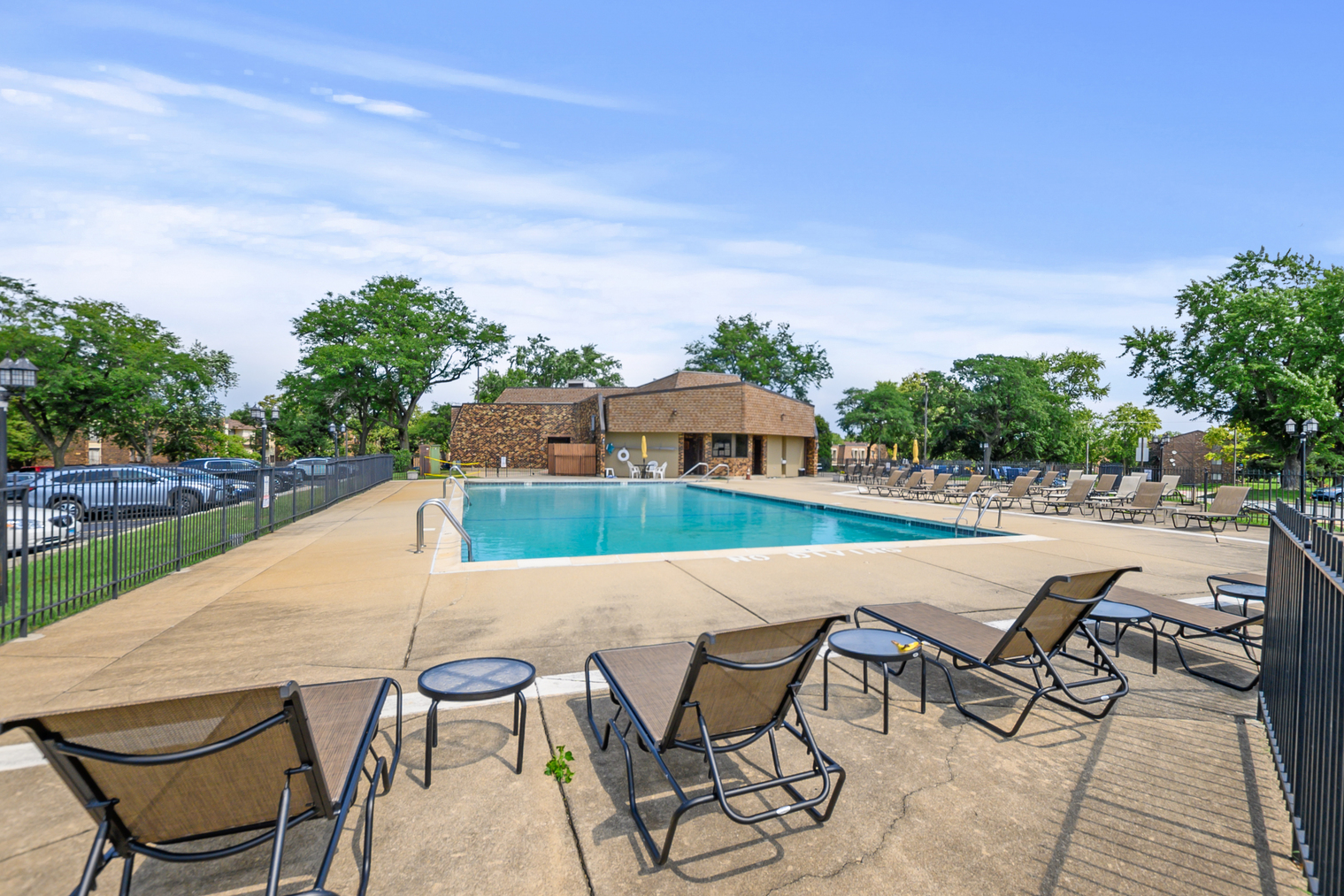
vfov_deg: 73.7
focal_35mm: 16
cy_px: 461
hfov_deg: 96.6
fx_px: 597
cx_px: 710
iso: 250
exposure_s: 1/640
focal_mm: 10
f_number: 8
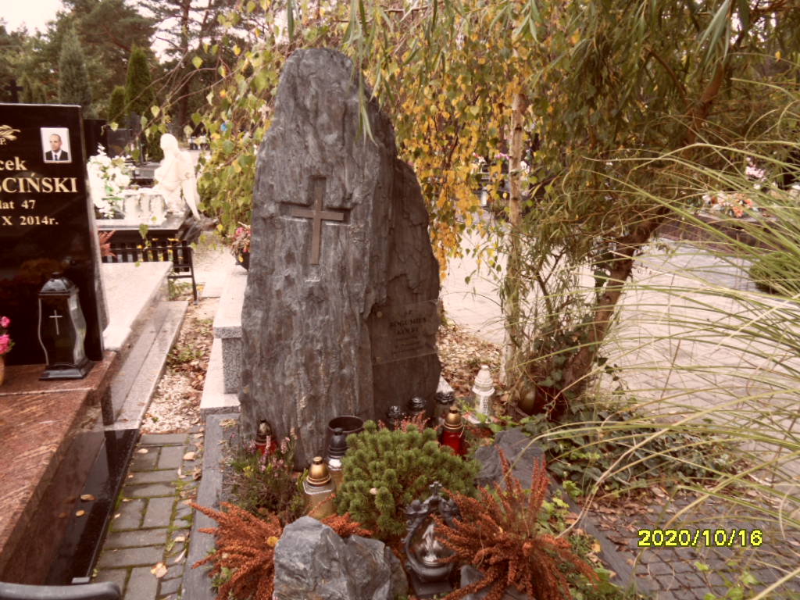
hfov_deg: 63.4
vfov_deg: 49.7
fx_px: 647
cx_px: 400
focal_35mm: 28
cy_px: 300
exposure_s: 1/125
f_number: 3.4
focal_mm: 4.6
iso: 80
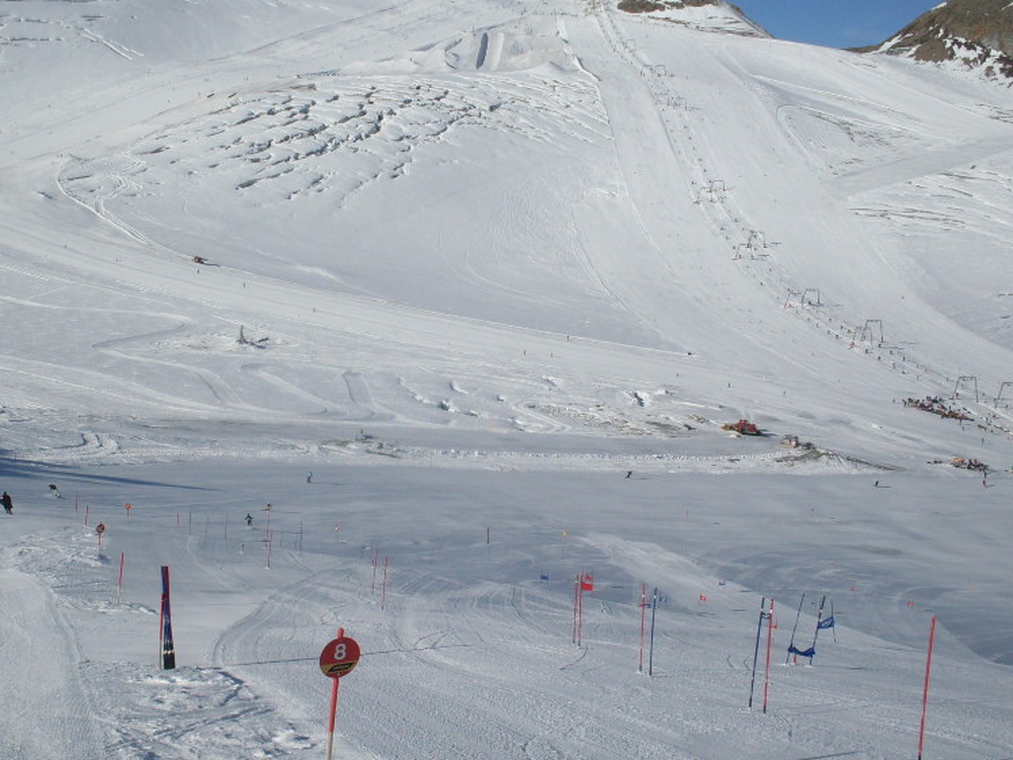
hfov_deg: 36.6
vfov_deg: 28.0
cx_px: 385
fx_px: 1522
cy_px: 362
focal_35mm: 52
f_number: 8.4
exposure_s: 1/750
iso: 80
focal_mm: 6.3
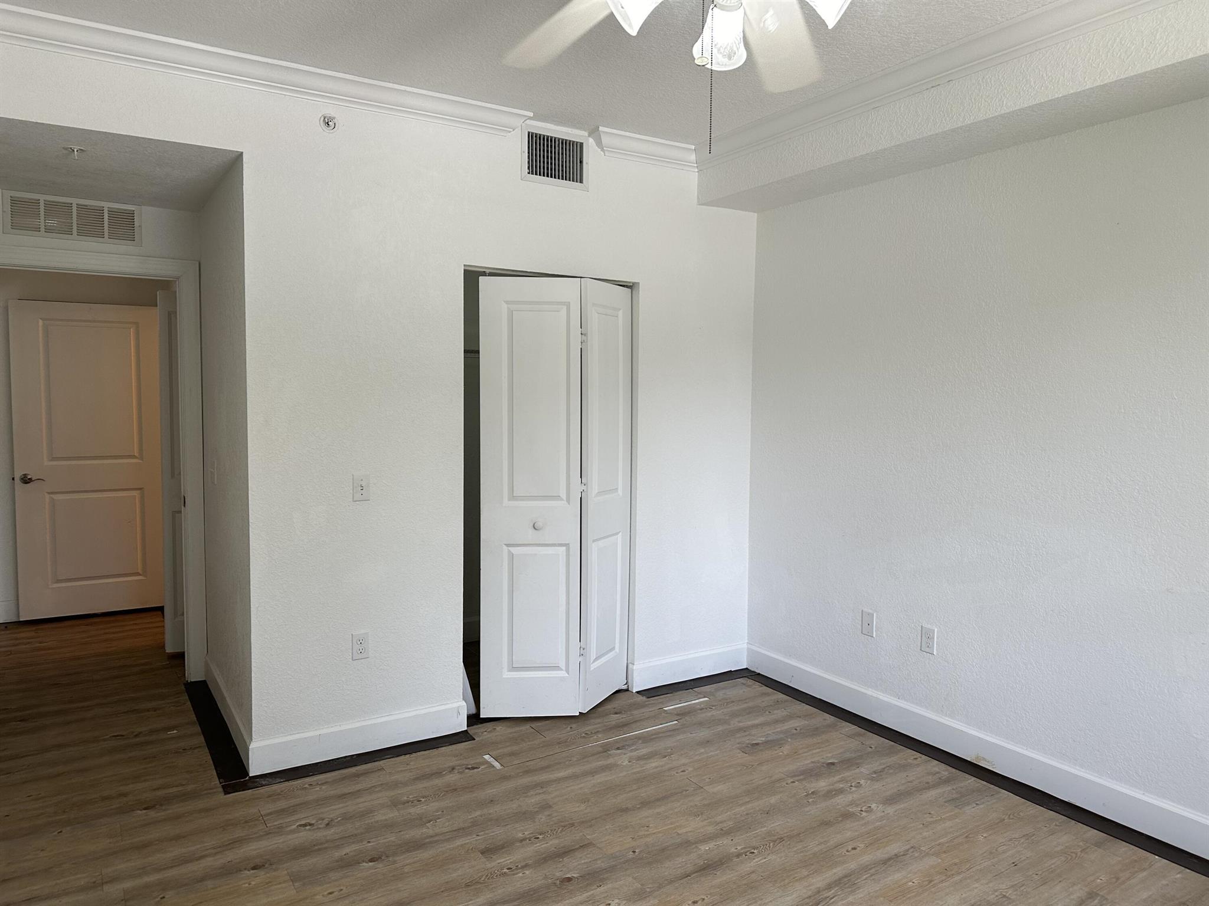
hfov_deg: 71.6
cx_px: 604
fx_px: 838
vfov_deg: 56.8
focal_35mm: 24
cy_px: 453
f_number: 1.78
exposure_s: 1/120
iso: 125
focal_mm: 6.86
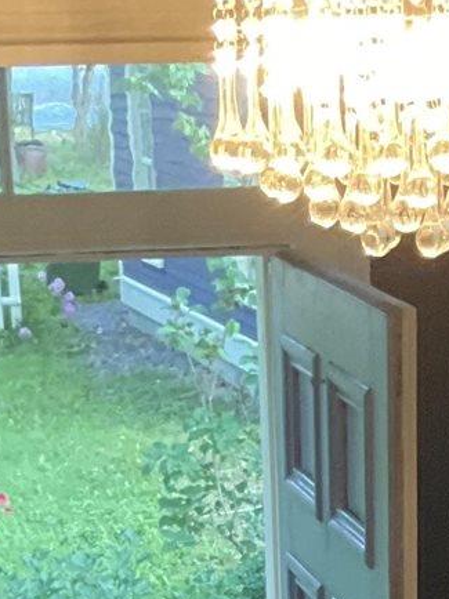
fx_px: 2666
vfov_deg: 10.9
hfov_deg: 9.6
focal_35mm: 154
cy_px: 1433
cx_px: 401
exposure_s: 1/60
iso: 160
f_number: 1.8
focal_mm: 3
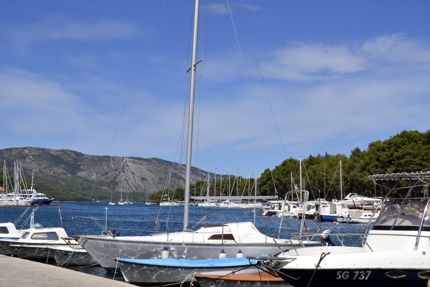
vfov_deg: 23.8
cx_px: 215
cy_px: 144
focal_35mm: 57
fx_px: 681
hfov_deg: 35.1
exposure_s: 1/400
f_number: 10
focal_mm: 38
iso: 100
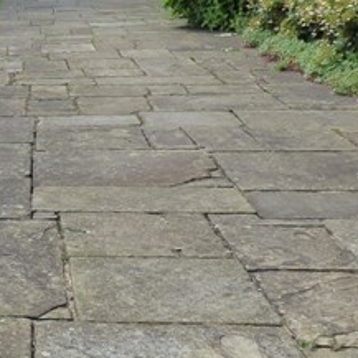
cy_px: 210
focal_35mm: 73
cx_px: -68
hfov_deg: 22.0
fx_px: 854
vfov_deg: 23.6
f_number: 4
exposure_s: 1/250
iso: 160
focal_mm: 5
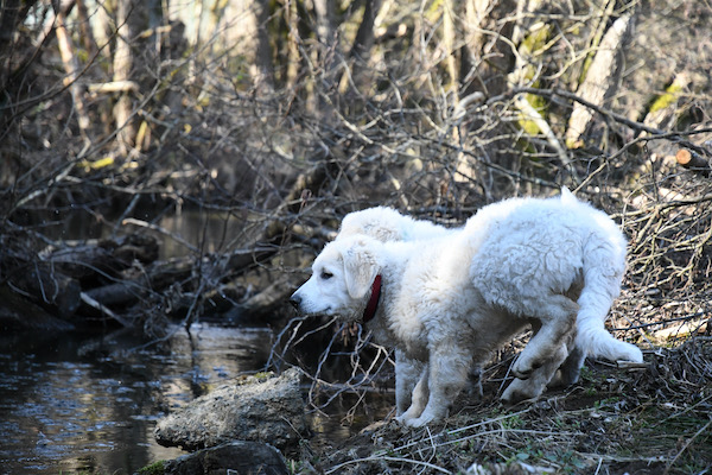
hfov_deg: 18.9
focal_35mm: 108
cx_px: 356
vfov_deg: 12.7
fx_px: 2136
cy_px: 238
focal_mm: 72
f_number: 4
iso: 2500
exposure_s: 1/1250
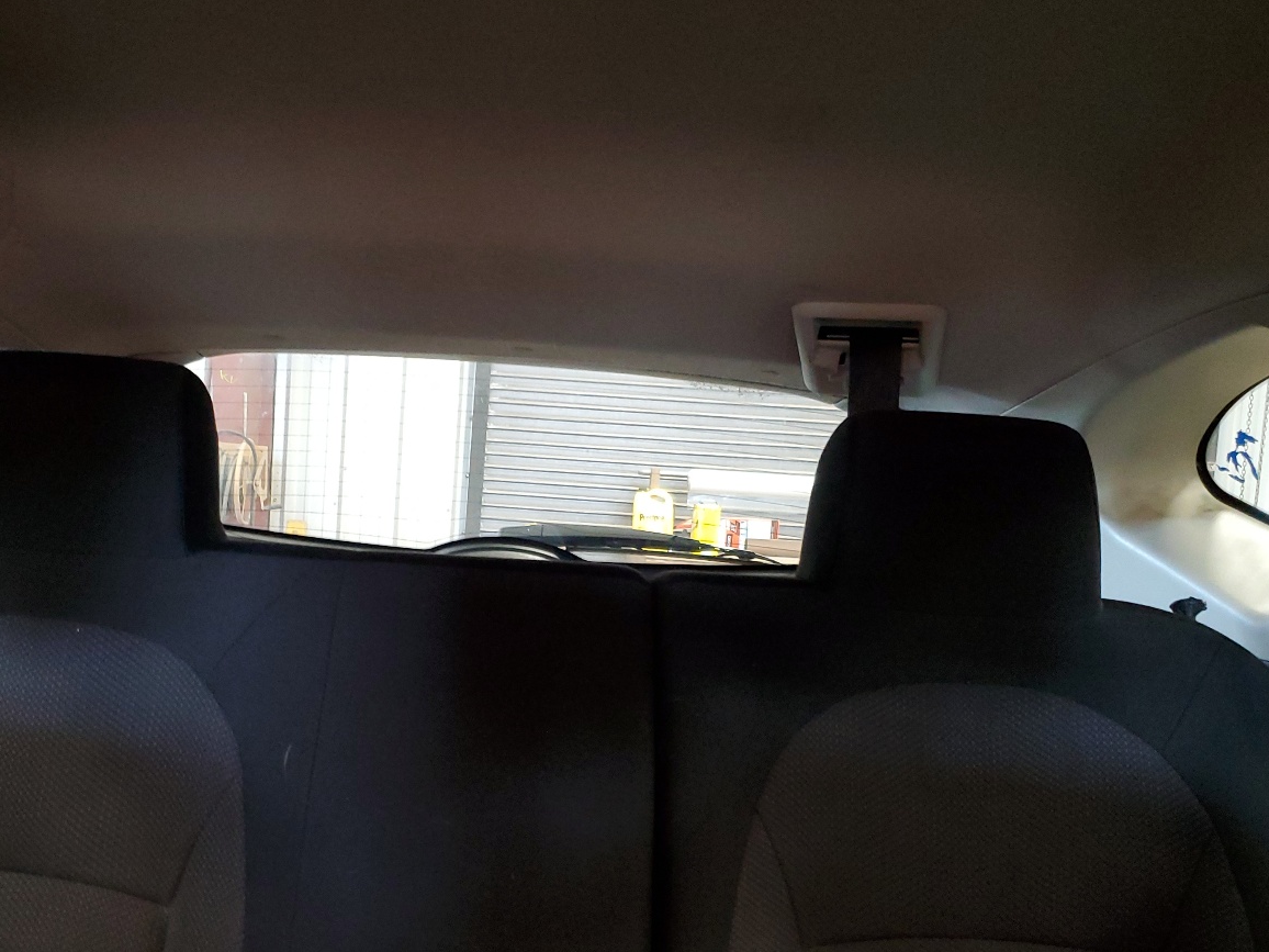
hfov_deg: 51.1
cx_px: 525
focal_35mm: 36
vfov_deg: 39.2
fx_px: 1320
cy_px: 629
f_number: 1.5
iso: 286
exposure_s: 1/24
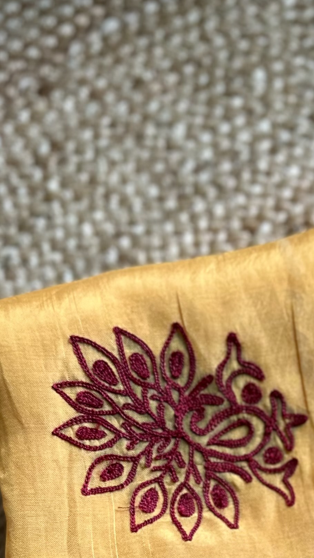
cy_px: 621
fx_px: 962
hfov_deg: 18.0
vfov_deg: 29.1
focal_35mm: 65
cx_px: 334
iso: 160
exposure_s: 1/121
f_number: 1.78
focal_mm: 6.86
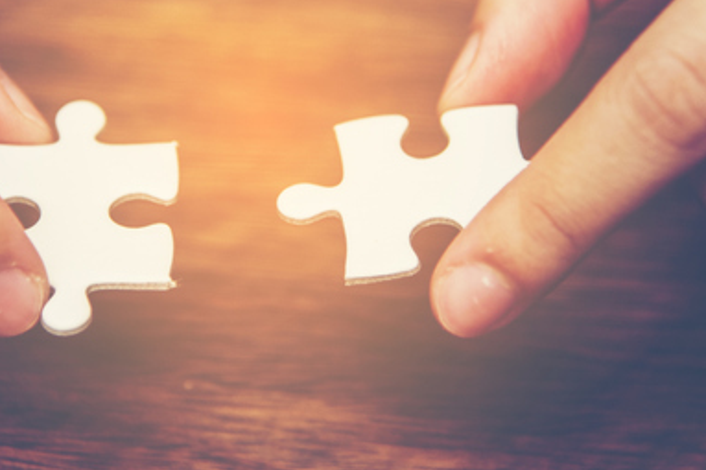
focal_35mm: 227
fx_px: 4450
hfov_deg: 9.1
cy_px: 124
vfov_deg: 6.0
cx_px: 264
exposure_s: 1/250
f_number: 4
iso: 200
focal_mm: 120
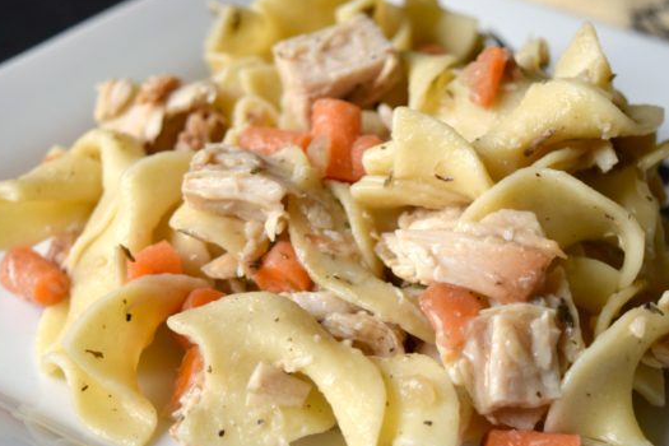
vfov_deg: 15.0
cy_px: 236
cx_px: 345
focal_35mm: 91
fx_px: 1691
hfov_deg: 22.4
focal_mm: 42
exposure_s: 1/60
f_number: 5
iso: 450
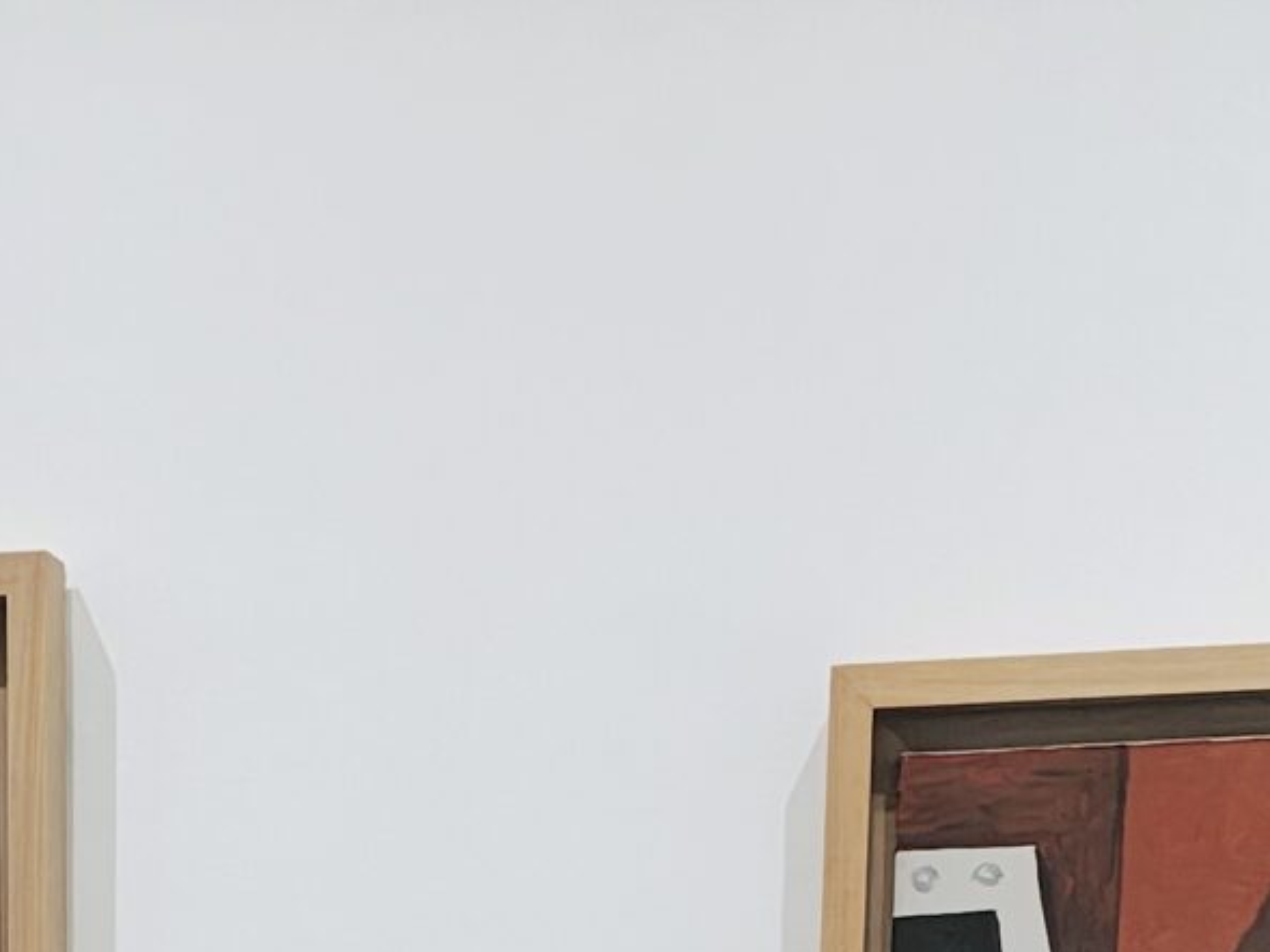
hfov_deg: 19.3
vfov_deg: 12.5
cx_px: 136
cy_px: 2066
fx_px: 3670
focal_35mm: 100
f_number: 1.6
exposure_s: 1/100
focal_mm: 6.57
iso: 1100
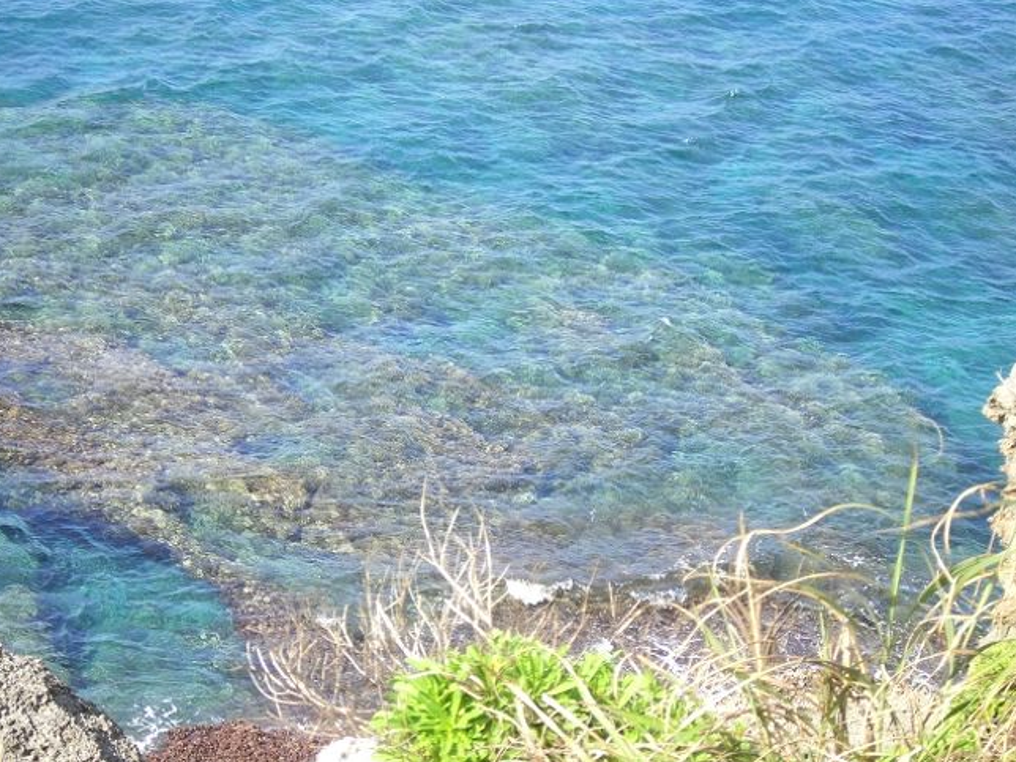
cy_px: 383
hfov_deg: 17.1
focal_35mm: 115
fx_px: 3375
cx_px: 505
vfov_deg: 12.9
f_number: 5.2
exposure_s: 1/125
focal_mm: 18.6
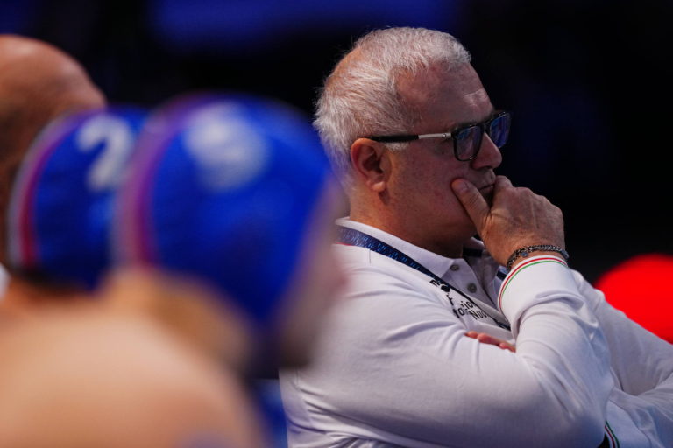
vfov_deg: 3.4
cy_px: 224
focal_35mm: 400
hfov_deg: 5.2
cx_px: 336
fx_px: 7477
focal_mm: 400
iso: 2500
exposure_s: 1/2000
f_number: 2.8
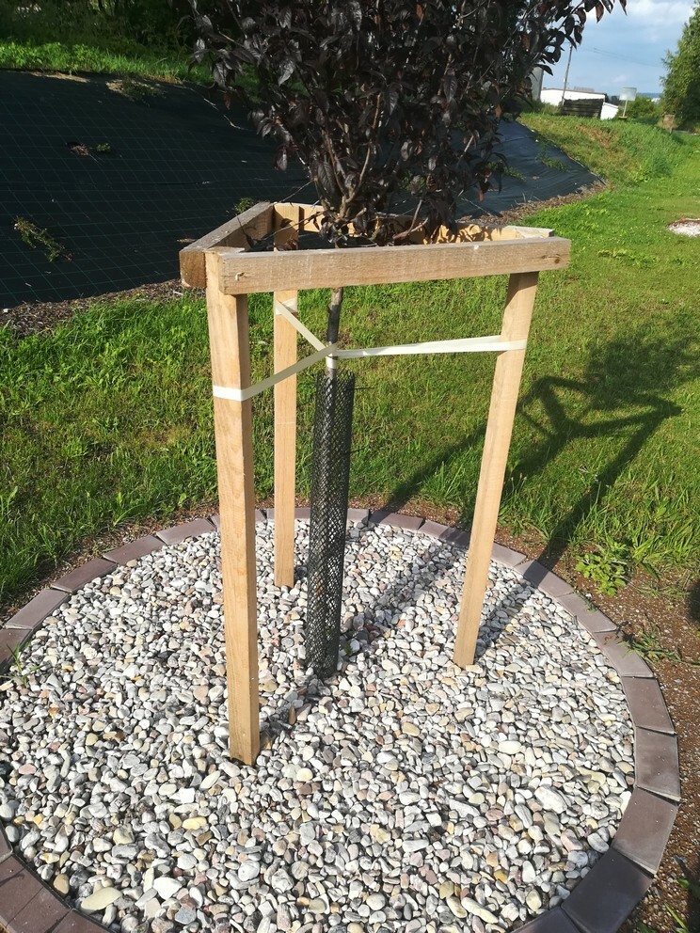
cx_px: 350
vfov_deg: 67.3
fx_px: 701
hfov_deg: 53.1
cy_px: 466
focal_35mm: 26
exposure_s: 1/590
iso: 50
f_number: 2.2
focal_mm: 3.83
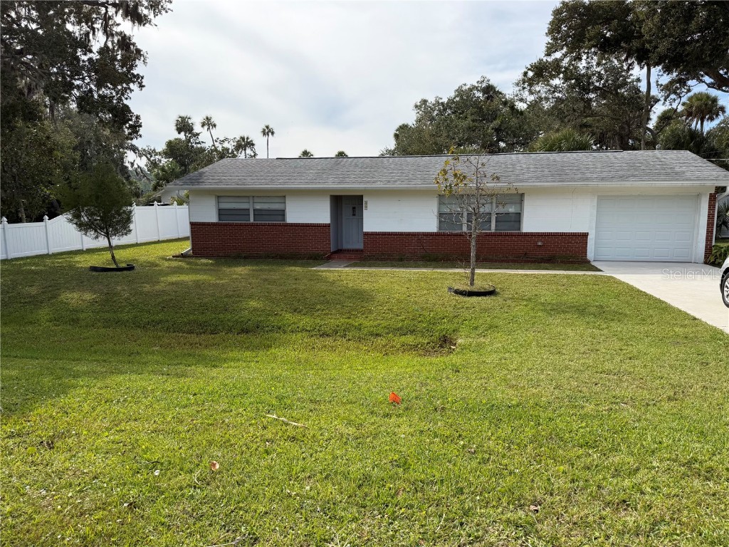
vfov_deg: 56.8
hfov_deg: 71.6
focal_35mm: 24
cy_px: 274
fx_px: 505
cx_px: 364
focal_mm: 6.76
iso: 80
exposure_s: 1/4167
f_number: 1.78
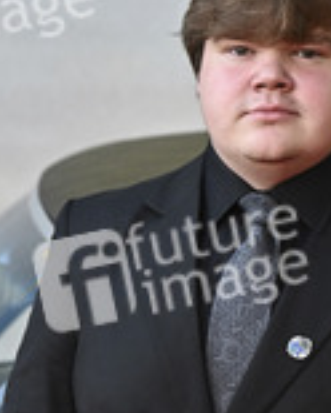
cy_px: 402
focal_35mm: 203
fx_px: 2486
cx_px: 248
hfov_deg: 7.6
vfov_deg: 9.5
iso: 1600
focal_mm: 84
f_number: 4.5
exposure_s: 1/320
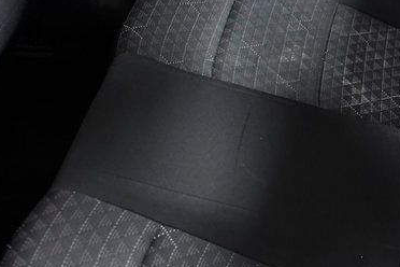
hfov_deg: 20.2
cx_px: 355
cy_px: 191
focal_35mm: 99
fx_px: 1100
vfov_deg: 13.8
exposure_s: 1/80
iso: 2500
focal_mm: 24
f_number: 3.5
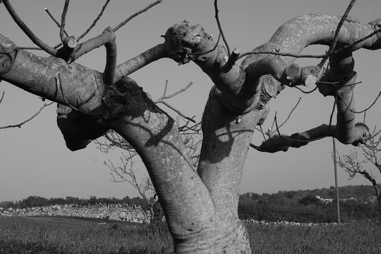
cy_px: 127
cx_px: 190
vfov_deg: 20.2
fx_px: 714
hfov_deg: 29.9
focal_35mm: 68
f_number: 8
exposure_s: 1/320
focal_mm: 45
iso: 100
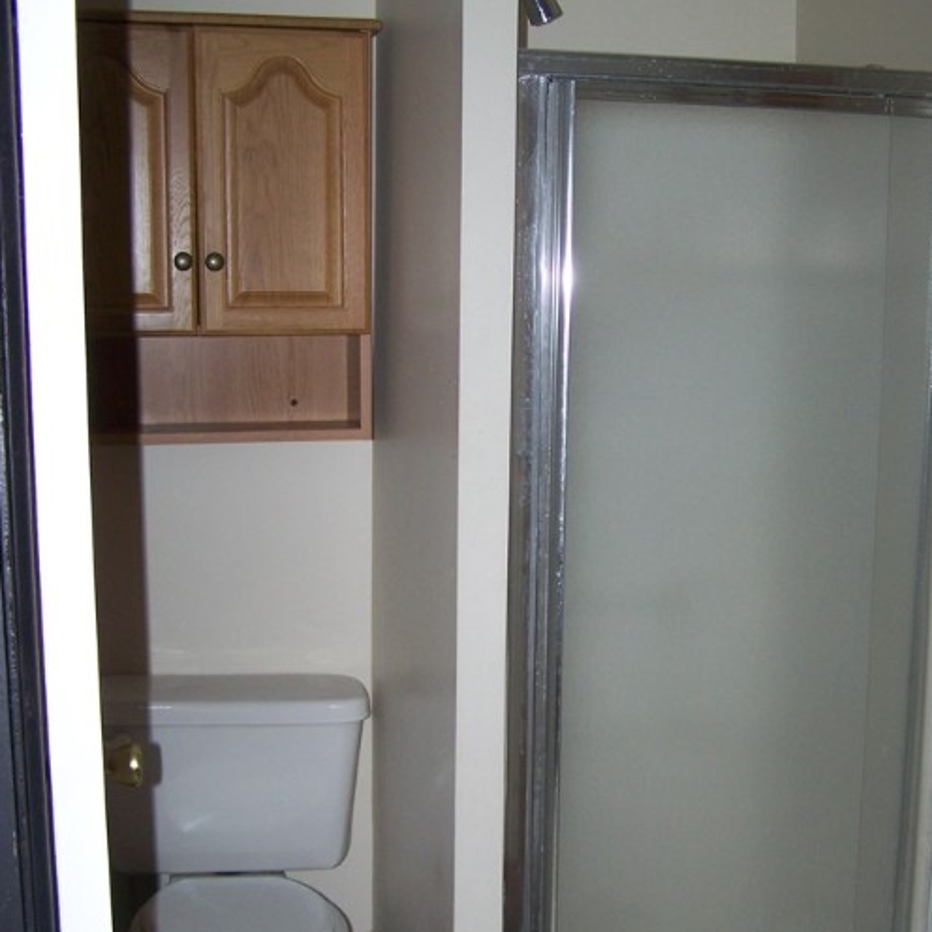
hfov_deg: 32.7
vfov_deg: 32.7
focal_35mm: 52
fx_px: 1584
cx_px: 536
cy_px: 539
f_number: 2.8
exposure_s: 1/60
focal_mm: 6.3
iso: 80
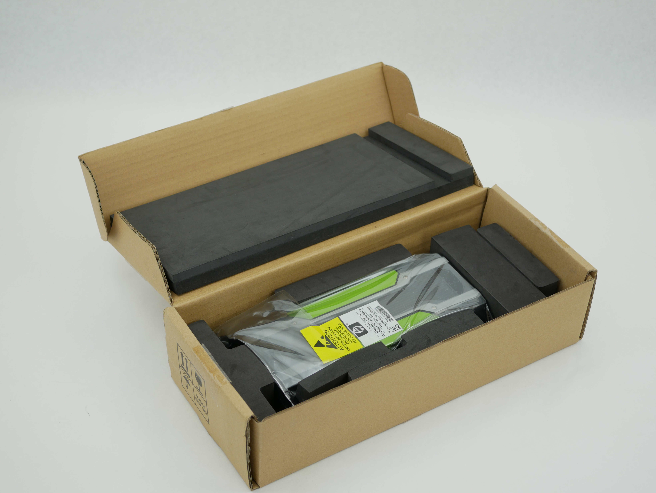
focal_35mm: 60
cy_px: 246
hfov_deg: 32.2
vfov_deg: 24.4
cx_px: 328
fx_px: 1138
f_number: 3.5
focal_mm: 30
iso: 200
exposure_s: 1/125
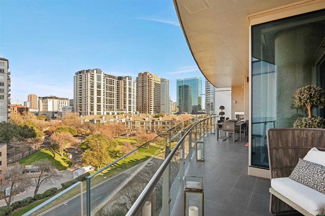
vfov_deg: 64.5
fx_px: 171
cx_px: 162
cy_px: 108
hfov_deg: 86.9
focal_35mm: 19
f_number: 8
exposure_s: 1/250
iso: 400
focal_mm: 19
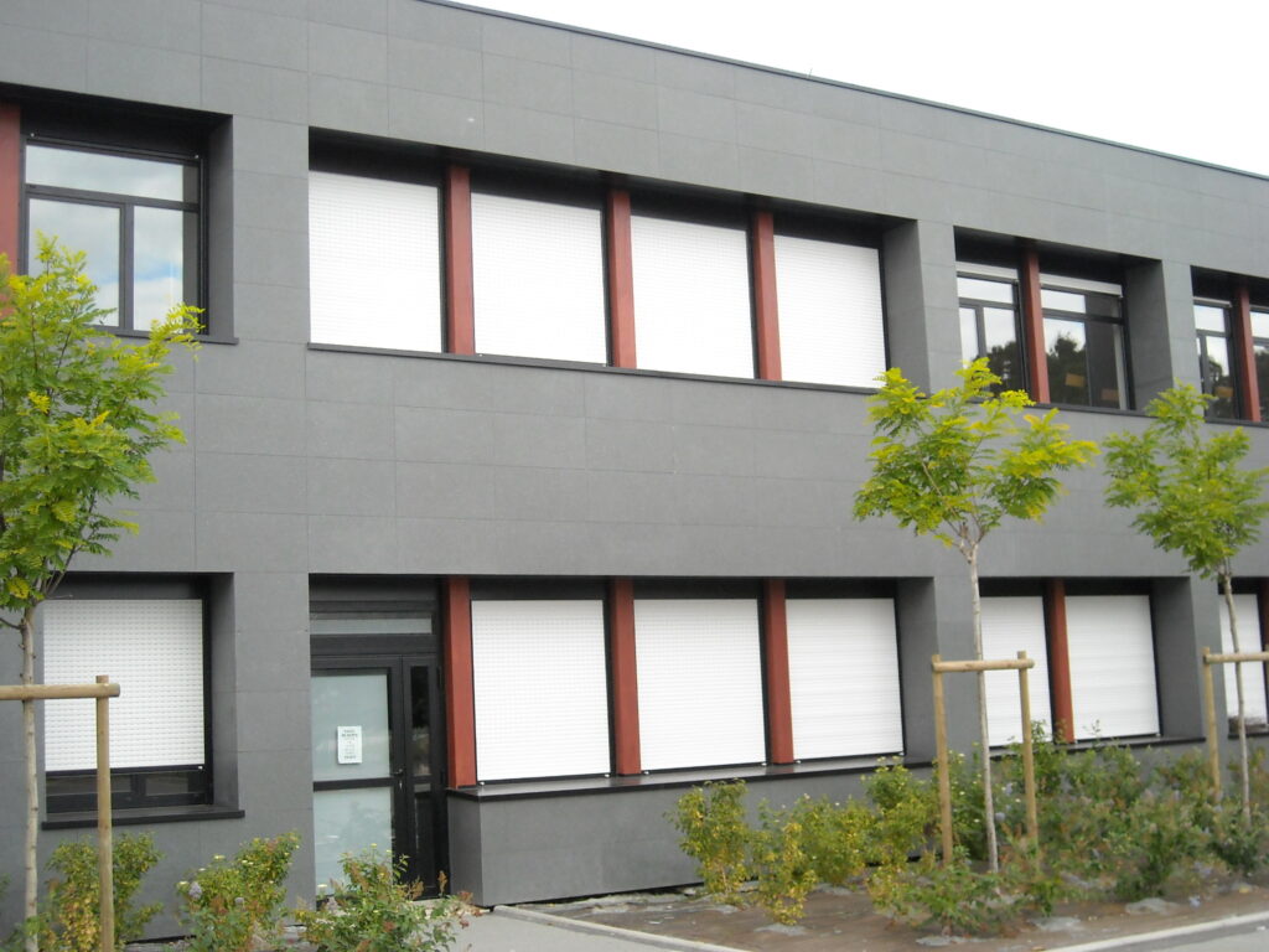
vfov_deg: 29.7
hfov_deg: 38.9
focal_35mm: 49
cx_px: 634
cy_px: 476
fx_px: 1796
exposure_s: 1/250
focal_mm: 7.92
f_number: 3.2
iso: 175
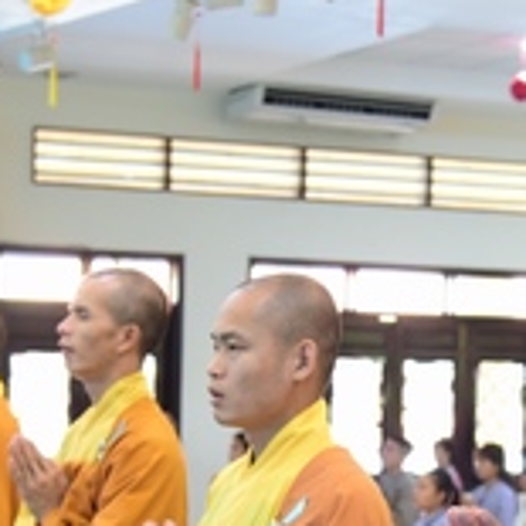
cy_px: 540
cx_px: 326
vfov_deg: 15.0
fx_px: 1960
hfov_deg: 15.3
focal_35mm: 114
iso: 1250
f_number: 4
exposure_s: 1/40
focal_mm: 32
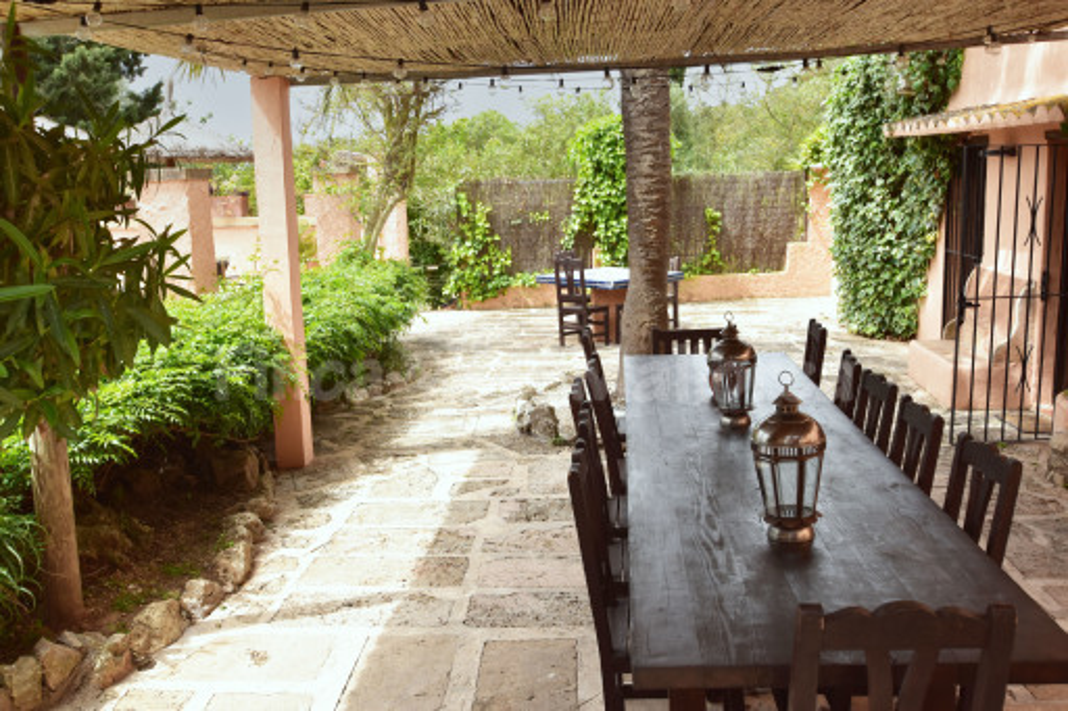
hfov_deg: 57.2
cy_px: 356
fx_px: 979
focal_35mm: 33
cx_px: 534
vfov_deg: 39.9
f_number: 10
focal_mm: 22
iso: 400
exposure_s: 1/250
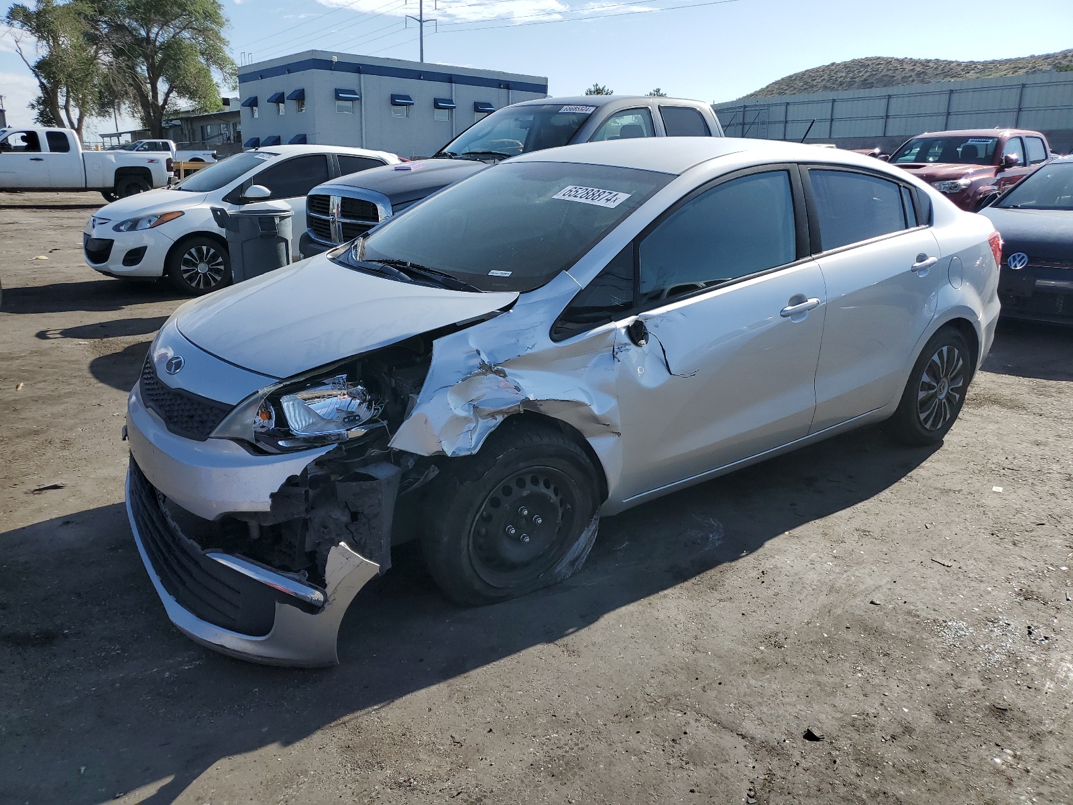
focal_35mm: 26
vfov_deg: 53.1
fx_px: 806
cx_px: 536
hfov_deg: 67.3
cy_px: 402
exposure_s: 1/3333
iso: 50
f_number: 1.5
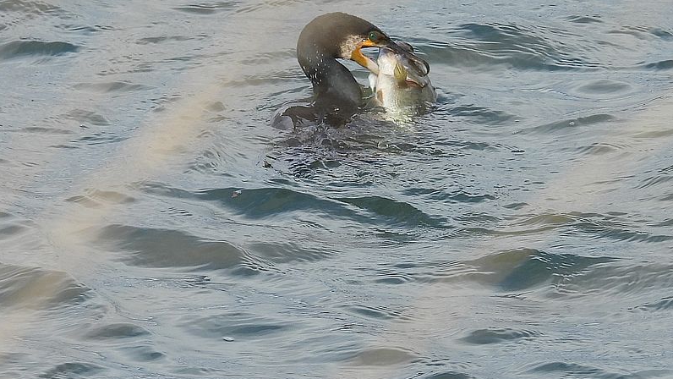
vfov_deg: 2.9
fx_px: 7425
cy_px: 225
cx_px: 336
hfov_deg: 5.2
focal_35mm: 416
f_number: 5
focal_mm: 67.8
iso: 100
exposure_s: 1/400
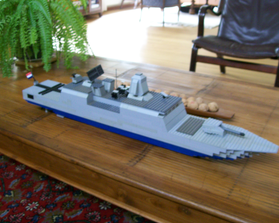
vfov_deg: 38.2
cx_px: 127
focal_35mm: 39
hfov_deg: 46.8
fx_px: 322
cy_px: 114
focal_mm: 6
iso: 160
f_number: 2.7
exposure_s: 1/8
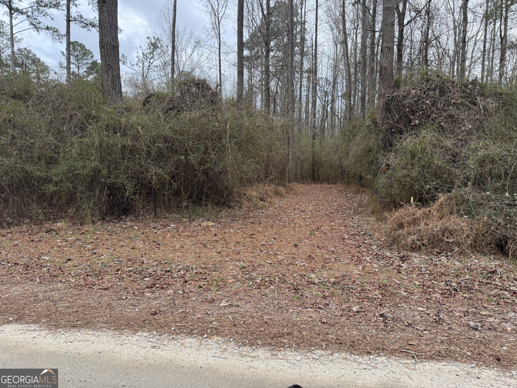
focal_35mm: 24
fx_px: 358
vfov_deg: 56.8
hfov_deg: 71.6
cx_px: 258
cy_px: 194
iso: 100
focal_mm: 6.76
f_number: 1.78
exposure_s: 1/121
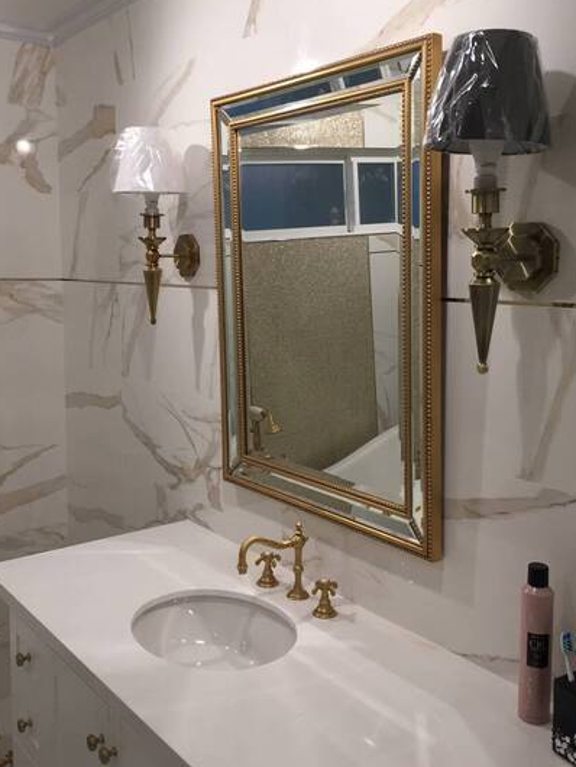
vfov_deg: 52.5
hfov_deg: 40.7
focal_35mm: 35
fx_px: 776
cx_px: 295
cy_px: 340
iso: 32
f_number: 2.2
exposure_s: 1/30
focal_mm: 4.15
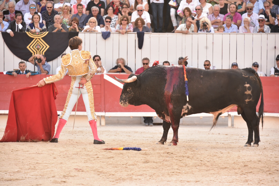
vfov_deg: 8.1
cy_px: 93
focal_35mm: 170
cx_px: 140
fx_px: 1317
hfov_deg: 12.1
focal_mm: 170
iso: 1400
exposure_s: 1/640
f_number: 5.6
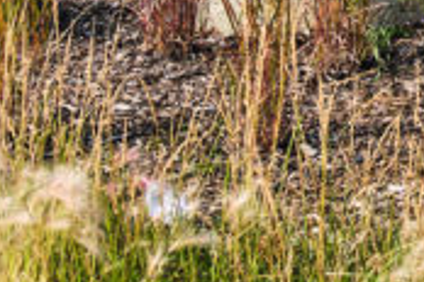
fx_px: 2085
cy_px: -231
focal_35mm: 177
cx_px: 709
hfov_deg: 11.0
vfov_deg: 7.5
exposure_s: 1/1000
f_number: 5.6
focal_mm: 26.6
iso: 320
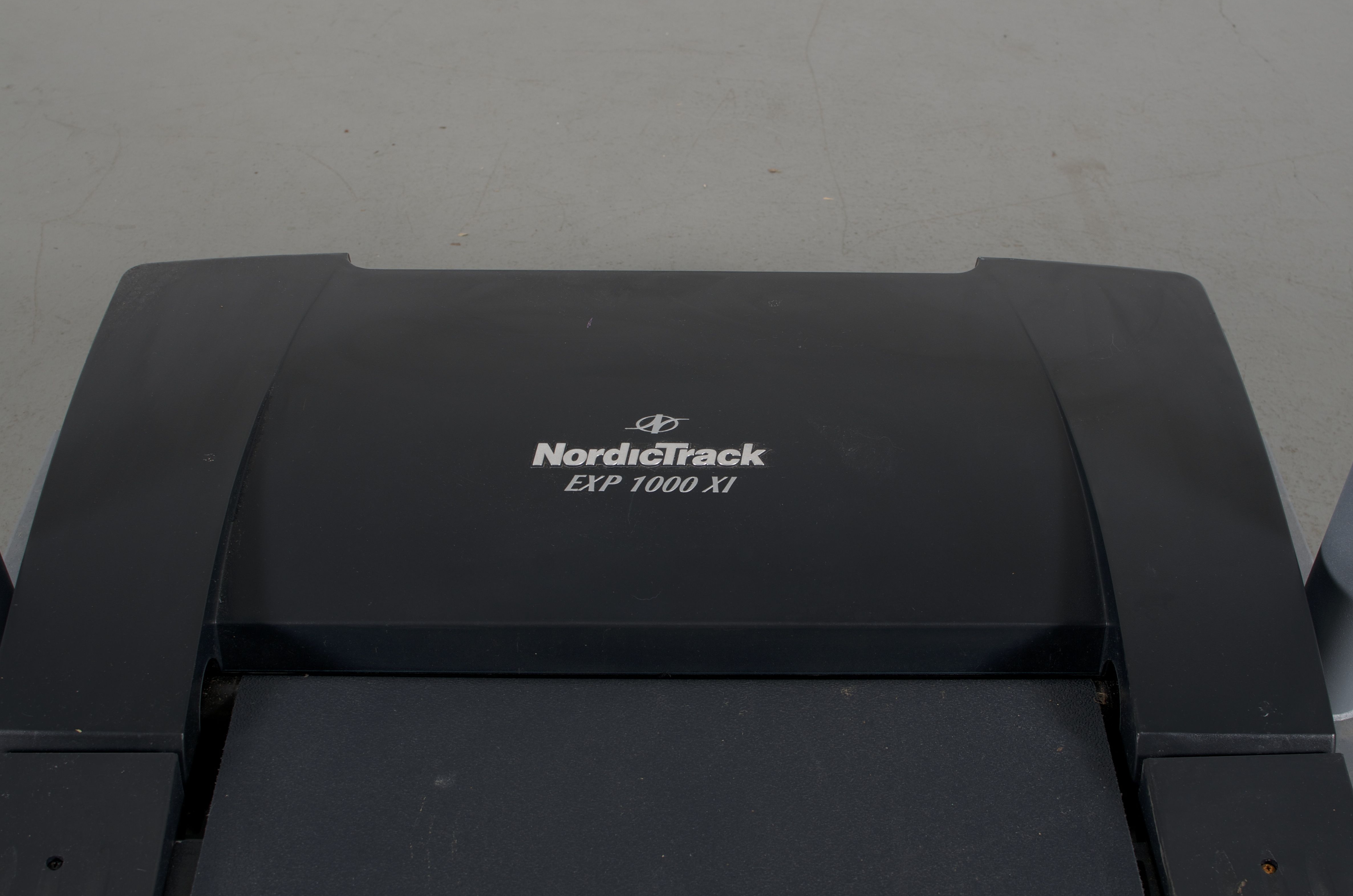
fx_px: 2045
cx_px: 675
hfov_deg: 36.6
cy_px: 443
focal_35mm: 55
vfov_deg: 24.7
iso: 100
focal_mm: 35
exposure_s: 1/125
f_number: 6.3
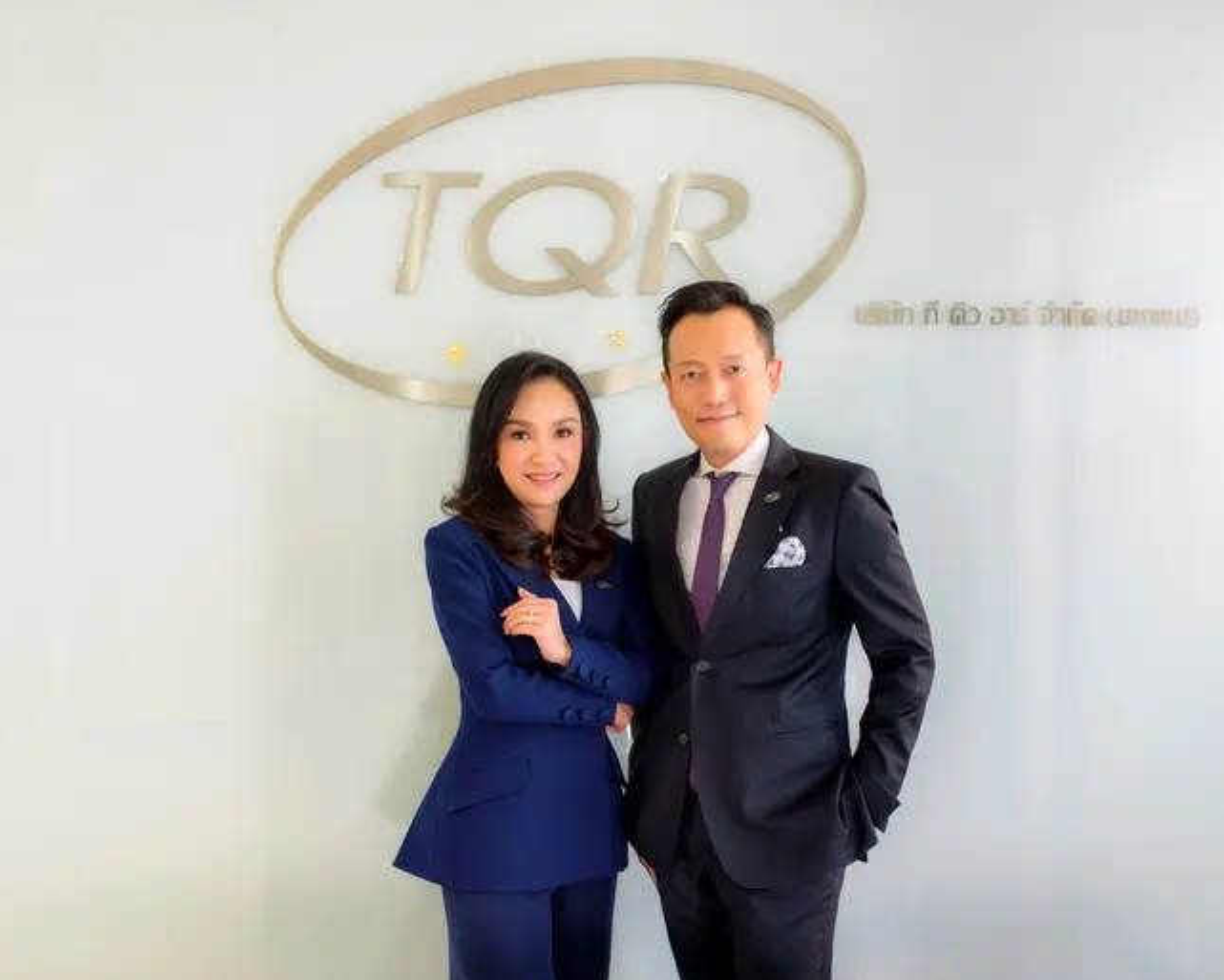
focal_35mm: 40
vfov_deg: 37.3
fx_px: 1449
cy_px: 492
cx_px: 636
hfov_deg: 45.8
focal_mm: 35
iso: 400
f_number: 2.2
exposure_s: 1/80
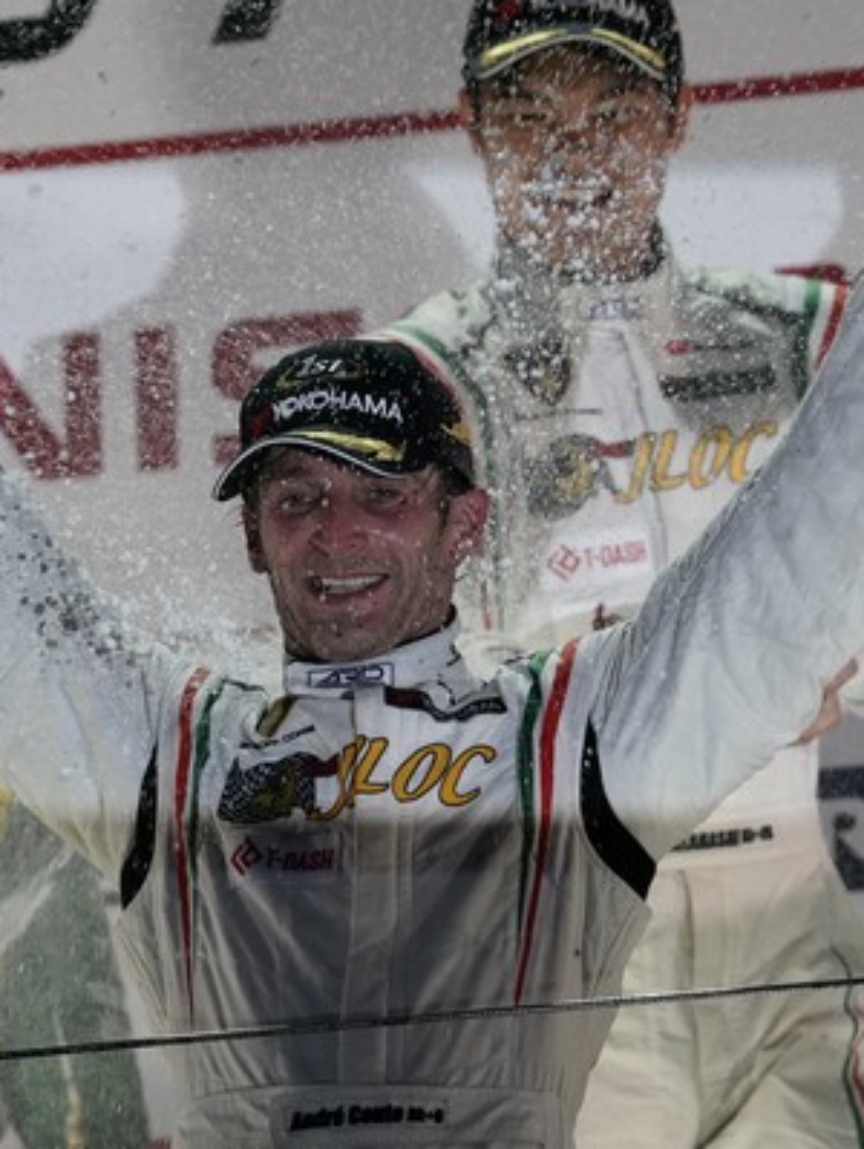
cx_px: 230
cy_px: 636
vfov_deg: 3.1
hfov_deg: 2.3
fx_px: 21364
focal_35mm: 643
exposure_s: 1/320
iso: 3200
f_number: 6.3
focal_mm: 371
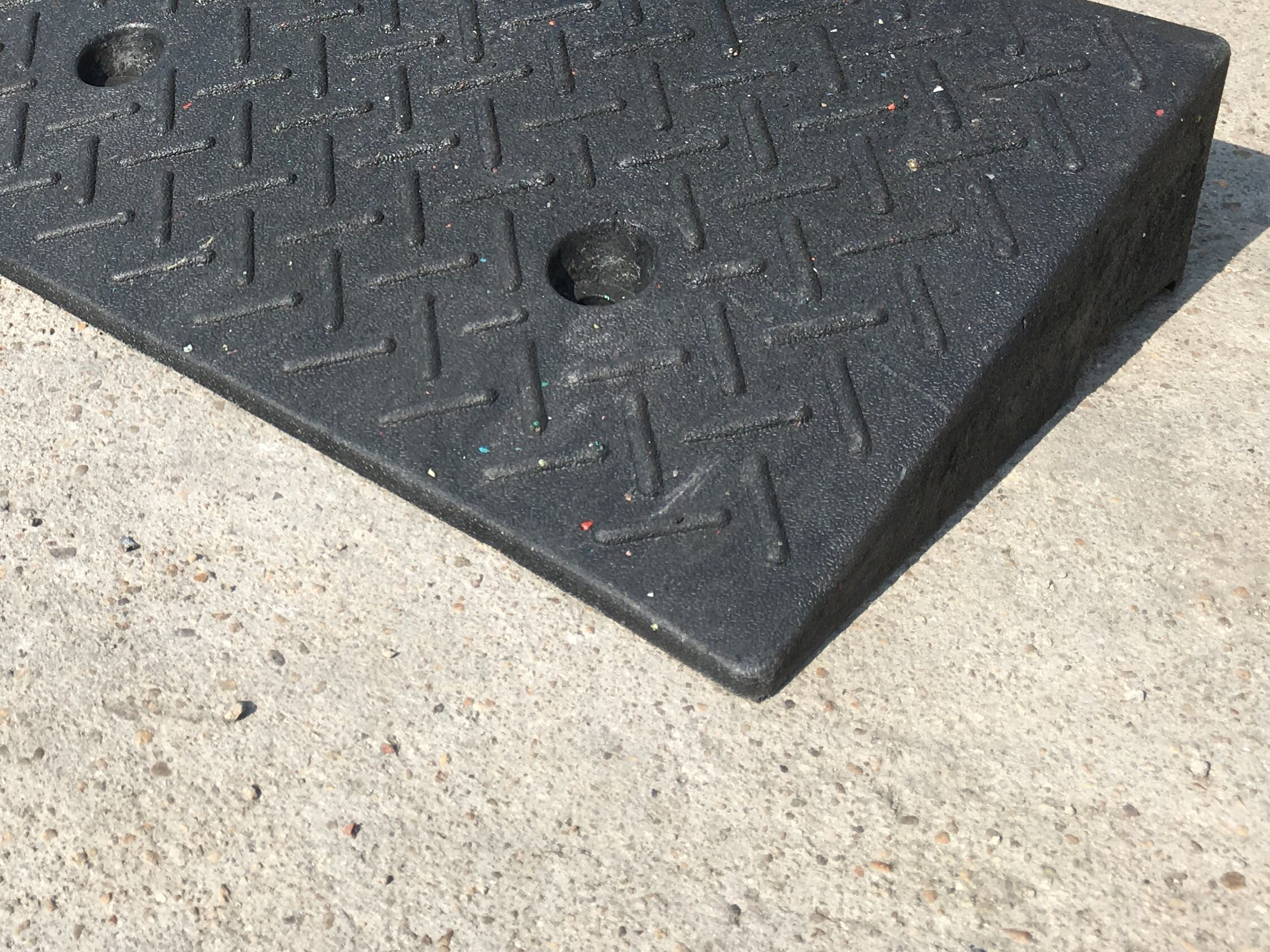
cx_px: 272
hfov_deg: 35.7
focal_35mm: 52
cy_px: 158
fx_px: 1907
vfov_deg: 27.3
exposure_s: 1/1166
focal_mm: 4.15
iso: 25
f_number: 2.2
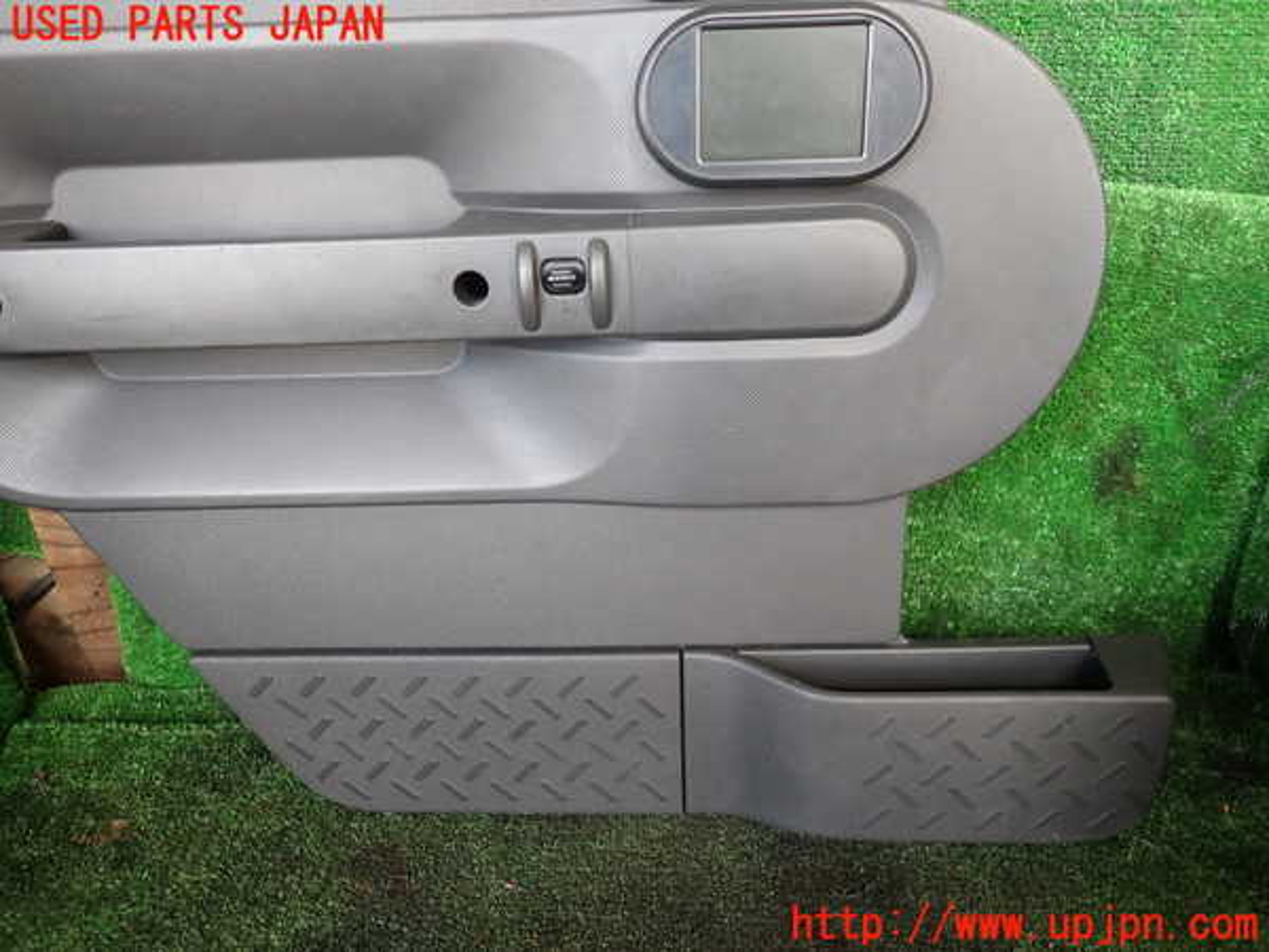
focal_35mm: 25
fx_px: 916
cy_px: 476
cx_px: 634
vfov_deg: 54.9
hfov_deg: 69.4
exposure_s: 1/60
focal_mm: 4.5
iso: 200
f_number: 2
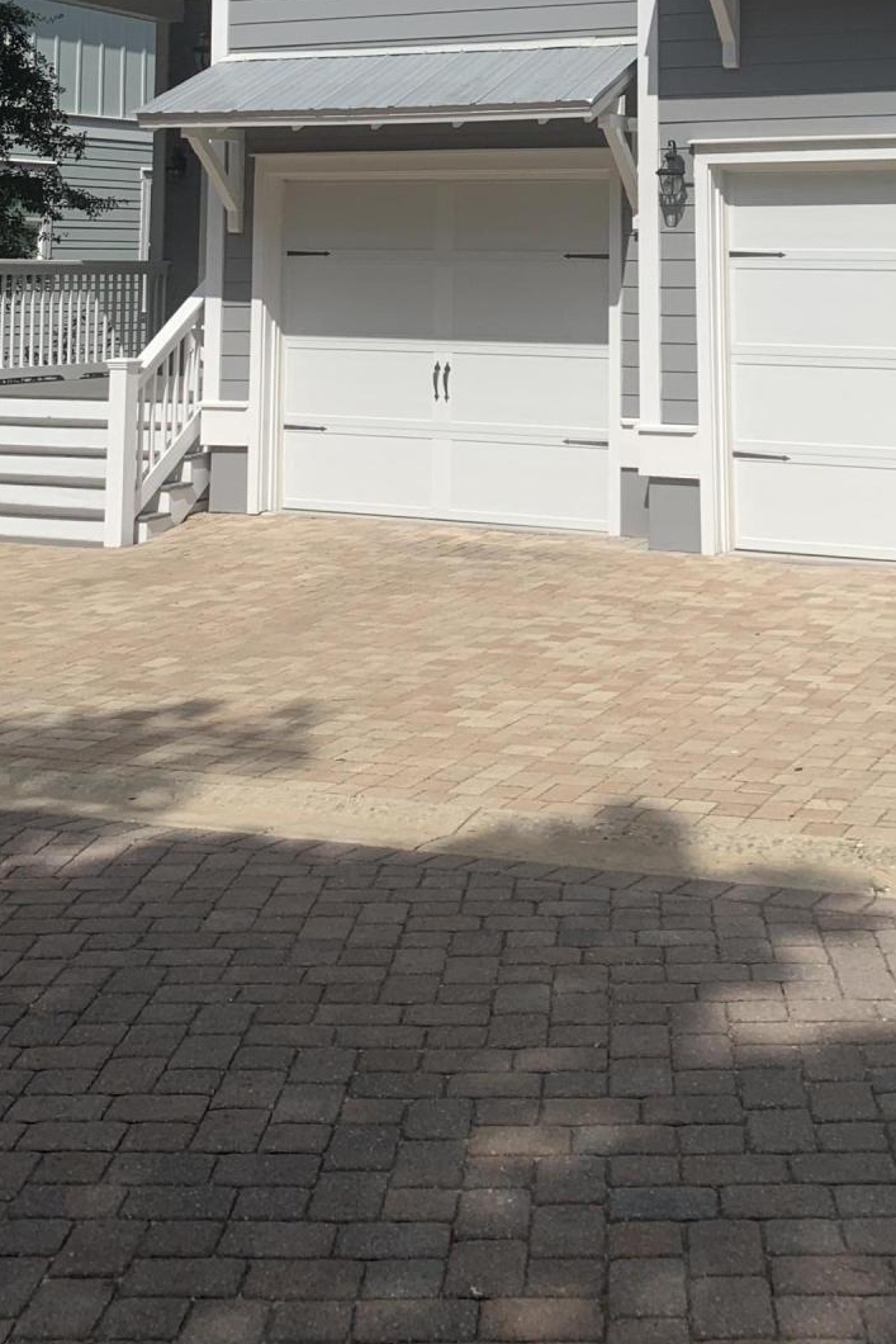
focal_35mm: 51
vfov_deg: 36.0
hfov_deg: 26.4
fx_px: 1903
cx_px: 536
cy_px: 85
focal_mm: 4.25
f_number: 1.8
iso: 25
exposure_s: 1/5714
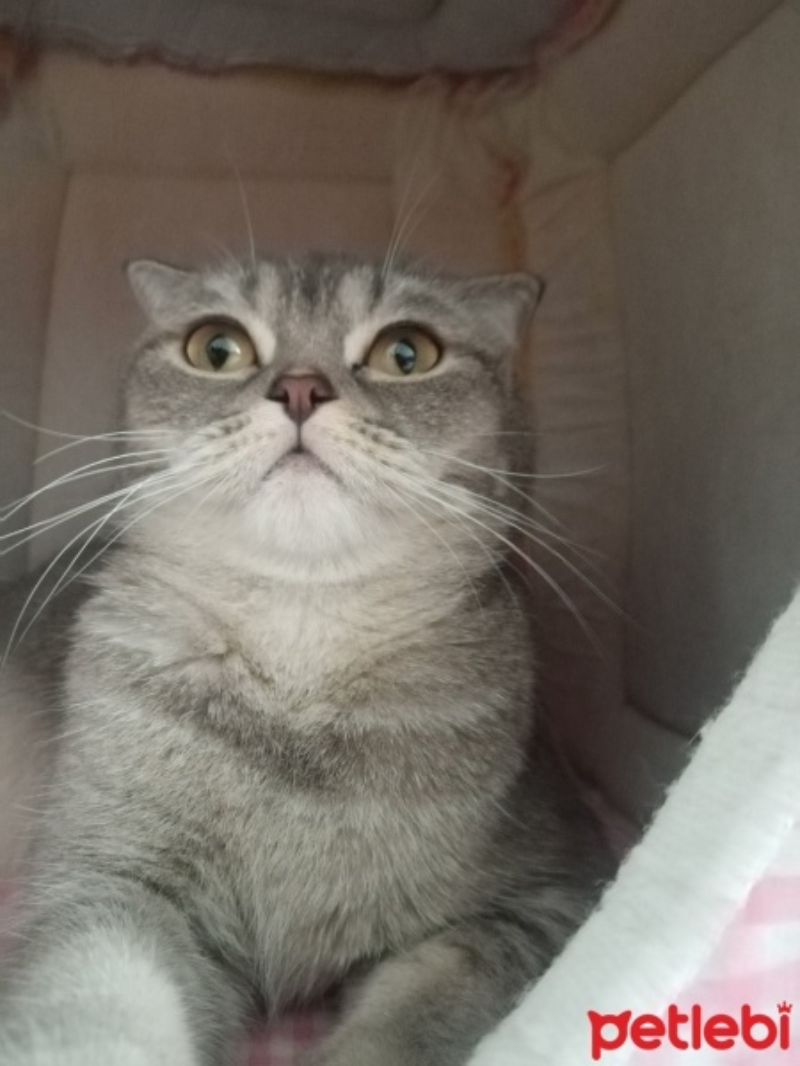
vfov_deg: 67.3
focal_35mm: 26
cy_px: 533
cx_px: 400
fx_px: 801
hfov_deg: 53.1
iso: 1311
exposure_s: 1/16.7
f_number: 1.8
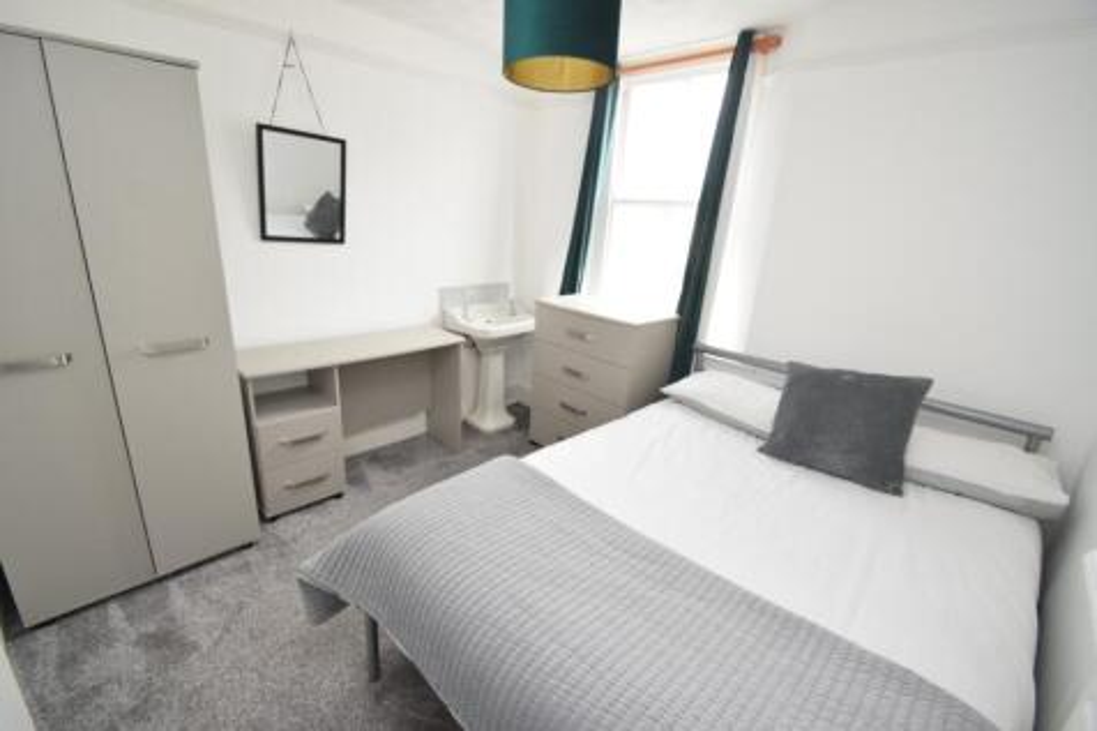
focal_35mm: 15
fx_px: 457
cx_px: 548
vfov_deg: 77.3
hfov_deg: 100.4
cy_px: 366
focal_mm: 10
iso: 720
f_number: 5.6
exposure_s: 1/125
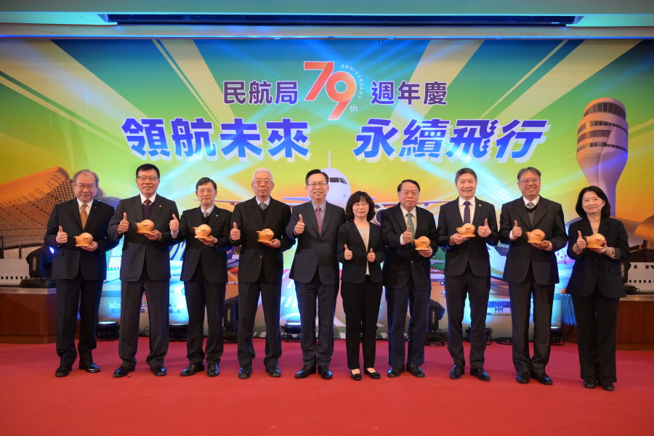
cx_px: 327
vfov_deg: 45.7
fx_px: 518
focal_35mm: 28
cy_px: 218
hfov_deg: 64.6
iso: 2000
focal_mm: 28.5
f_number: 4
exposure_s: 1/125
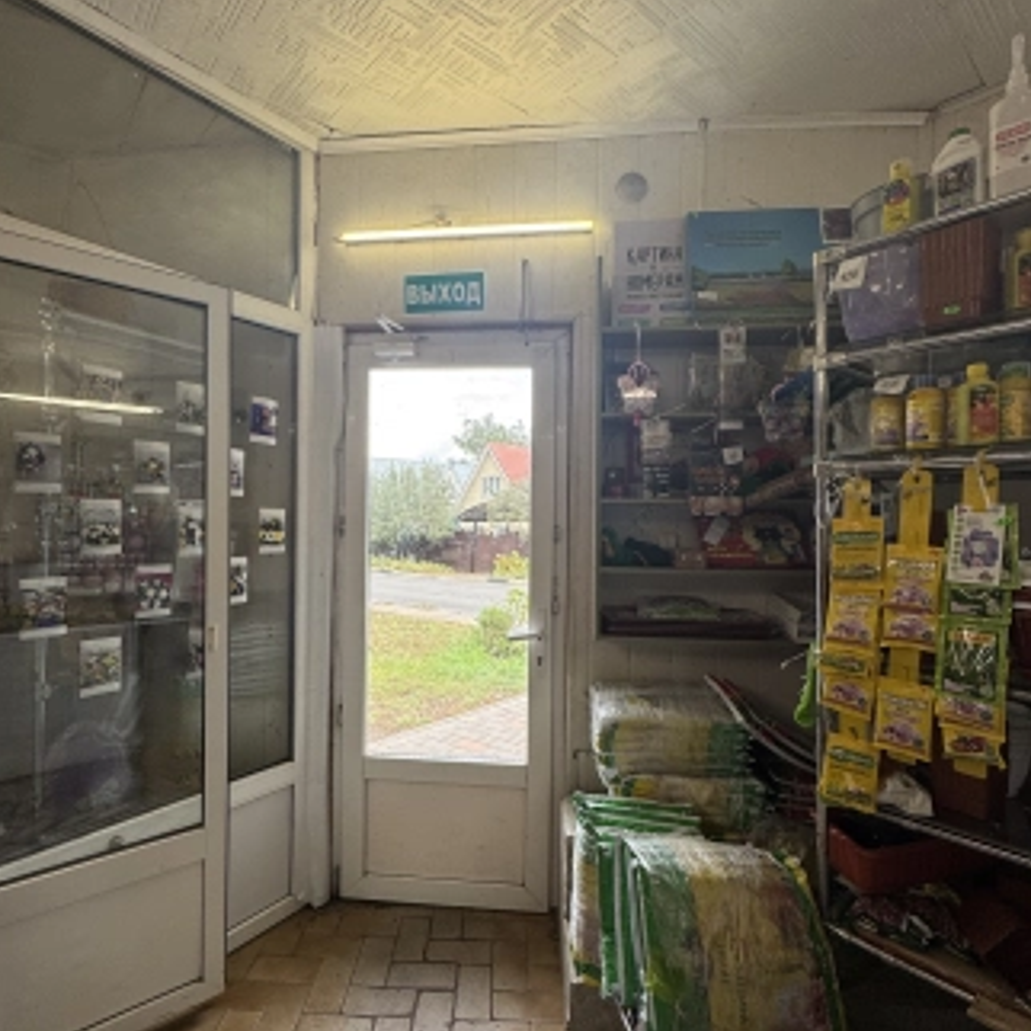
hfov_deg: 80.6
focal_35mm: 18
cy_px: 525
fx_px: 607
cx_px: 472
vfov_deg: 80.7
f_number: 2.2
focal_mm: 2.22
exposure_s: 1/99
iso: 64
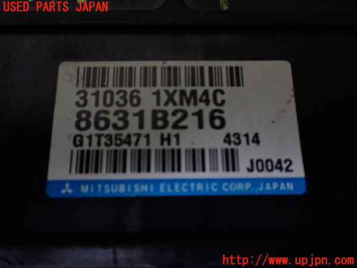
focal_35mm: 30
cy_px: 134
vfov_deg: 46.8
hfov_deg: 60.0
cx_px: 178
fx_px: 309
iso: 400
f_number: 2.3
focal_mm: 5.4
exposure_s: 1/125
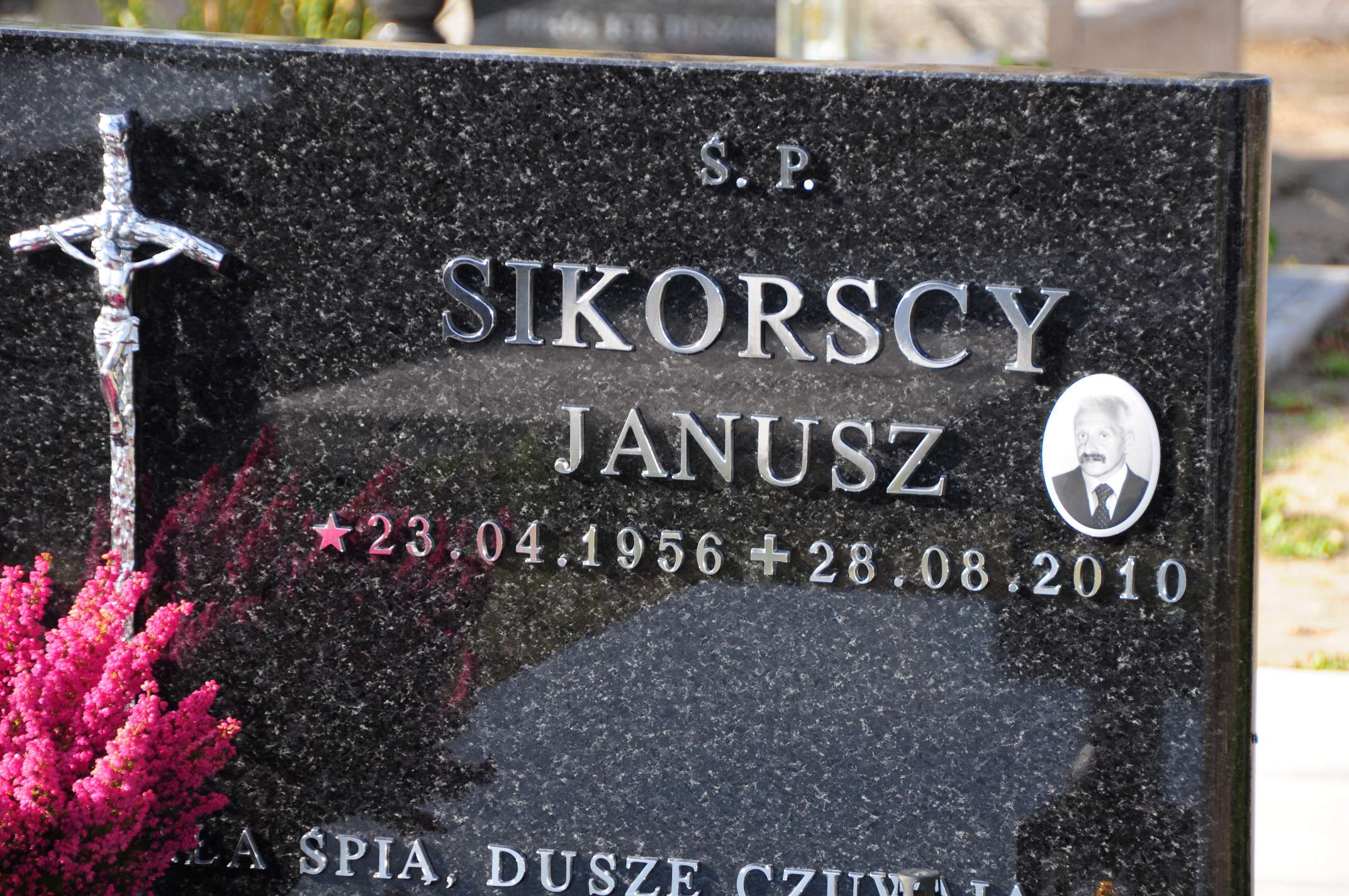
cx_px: 674
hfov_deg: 12.2
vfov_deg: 8.2
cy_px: 448
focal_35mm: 168
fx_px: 6288
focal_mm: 112
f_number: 7.1
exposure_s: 1/160
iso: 200
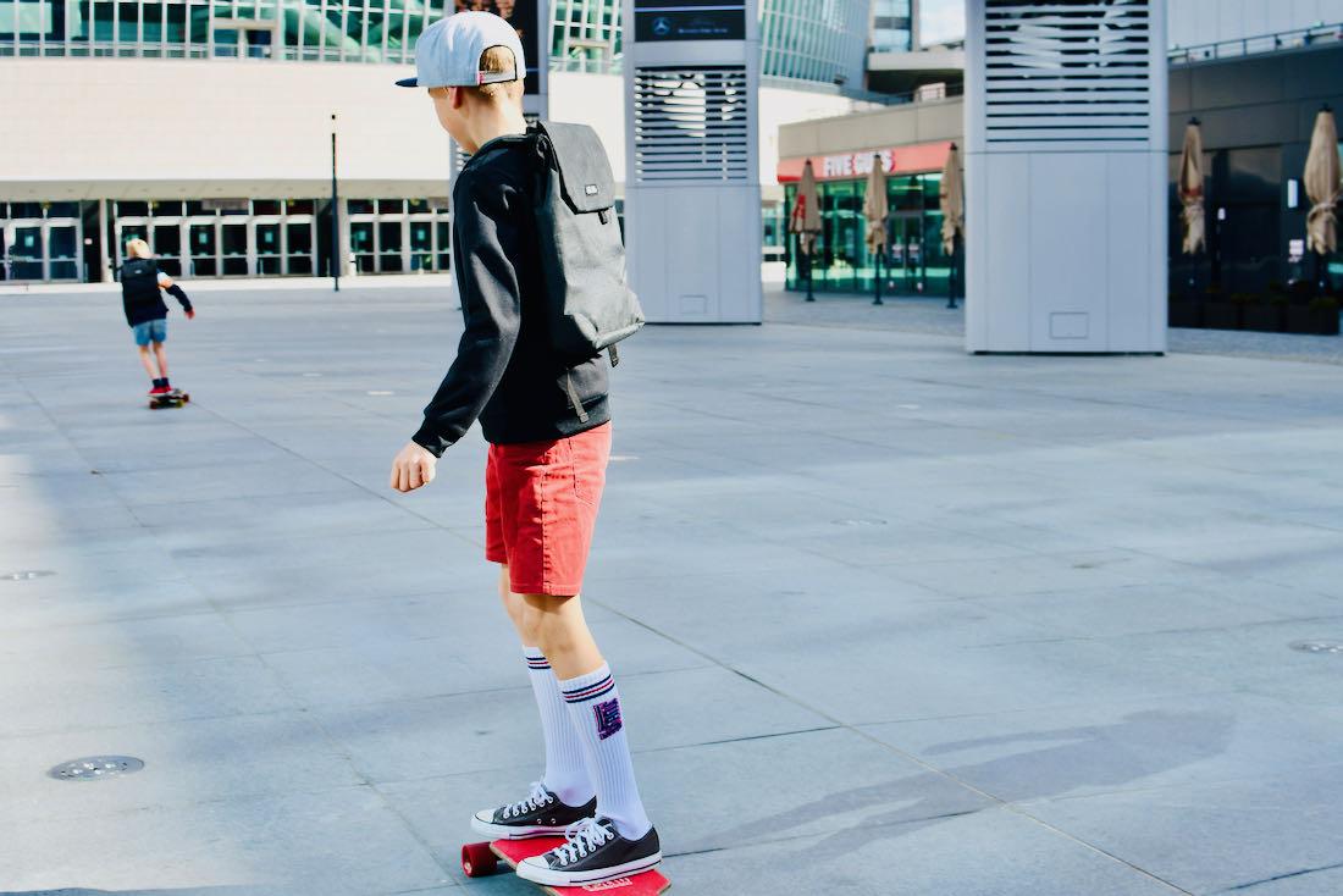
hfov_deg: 38.2
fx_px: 1940
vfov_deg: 26.0
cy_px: 448
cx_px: 672
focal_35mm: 52
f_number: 8
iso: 160
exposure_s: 1/250
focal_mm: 35
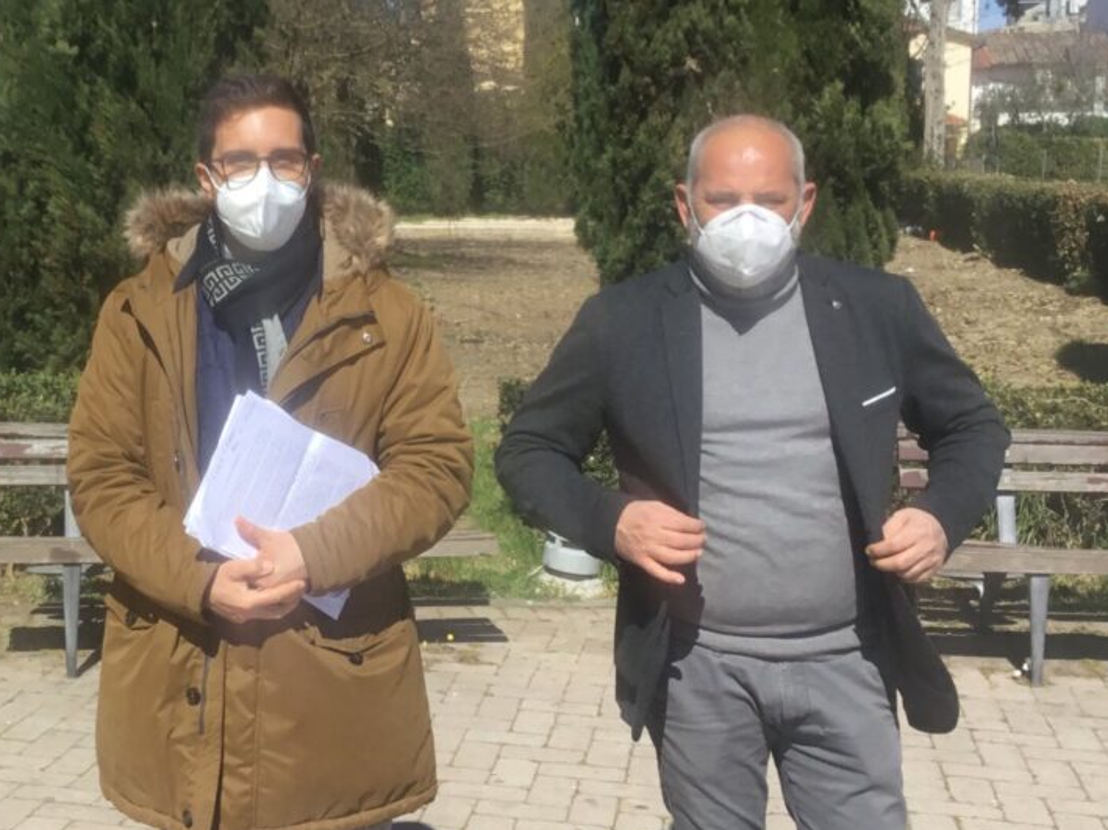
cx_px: 255
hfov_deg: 33.6
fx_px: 1792
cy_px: 324
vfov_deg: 26.0
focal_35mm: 56
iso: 25
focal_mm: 3.3
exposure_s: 1/1131
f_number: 2.4
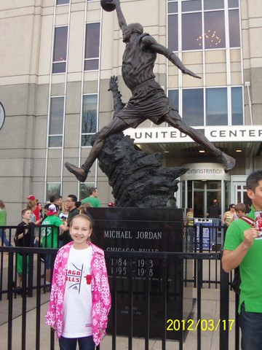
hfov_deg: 37.7
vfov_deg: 49.0
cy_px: 175
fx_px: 383
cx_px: 131
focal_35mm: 38
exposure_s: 1/50
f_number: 4.3
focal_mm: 6.8
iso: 160
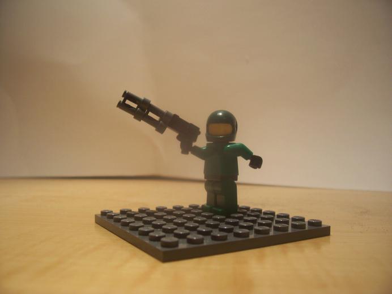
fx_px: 385
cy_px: 147
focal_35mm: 34
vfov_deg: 41.8
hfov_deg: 54.0
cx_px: 196
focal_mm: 5.6
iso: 80
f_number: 2.7
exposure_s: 1/46.3
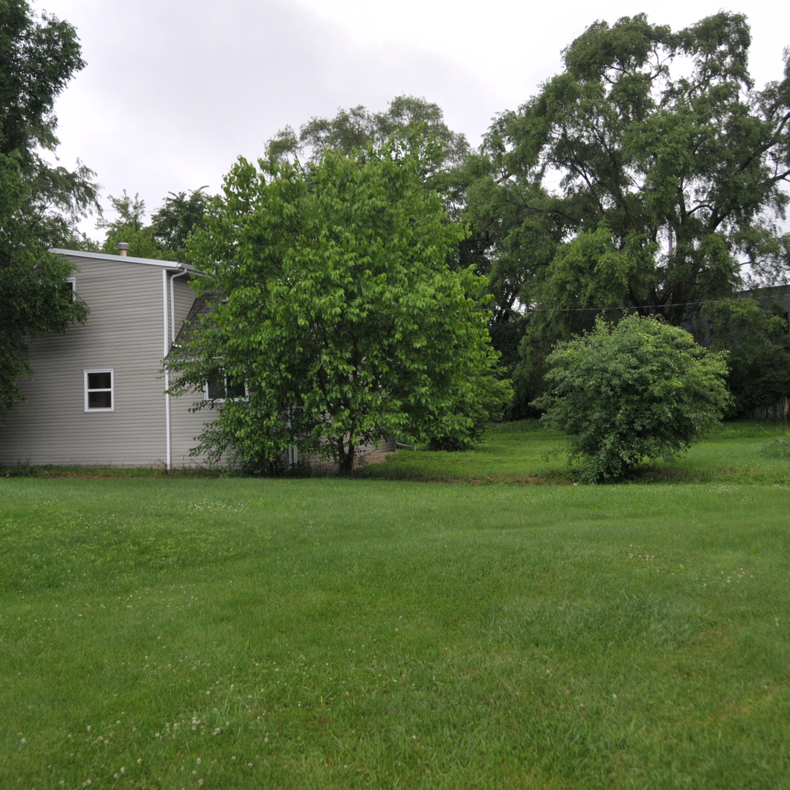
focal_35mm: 39
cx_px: 317
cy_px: 391
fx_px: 1007
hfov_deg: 42.6
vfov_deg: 42.8
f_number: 3.5
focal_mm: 20
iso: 500
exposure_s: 1/1600
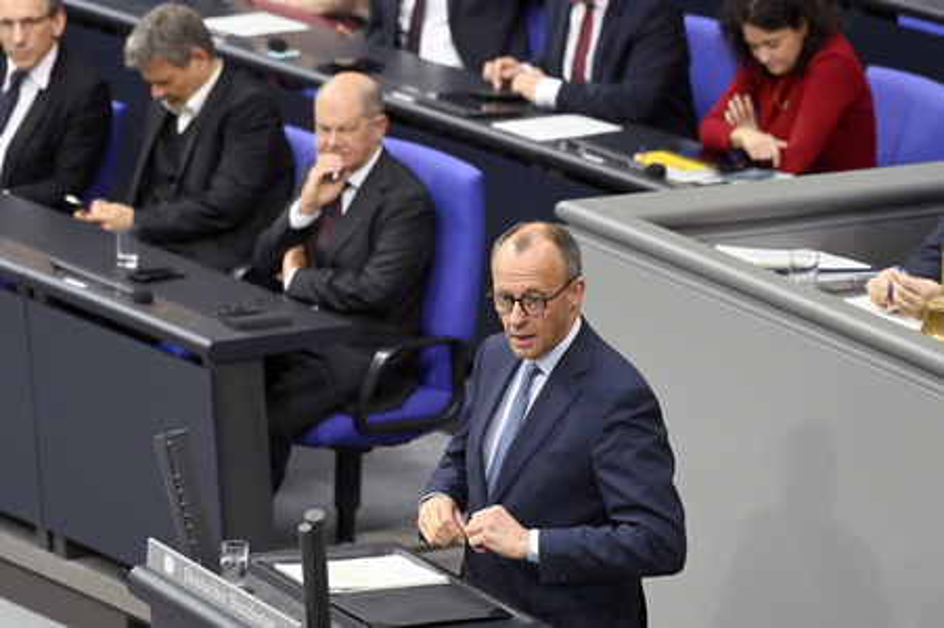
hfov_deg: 7.9
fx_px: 6813
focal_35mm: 260
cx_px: 472
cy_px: 314
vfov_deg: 5.3
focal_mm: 260
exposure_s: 1/400
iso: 10000
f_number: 5.6
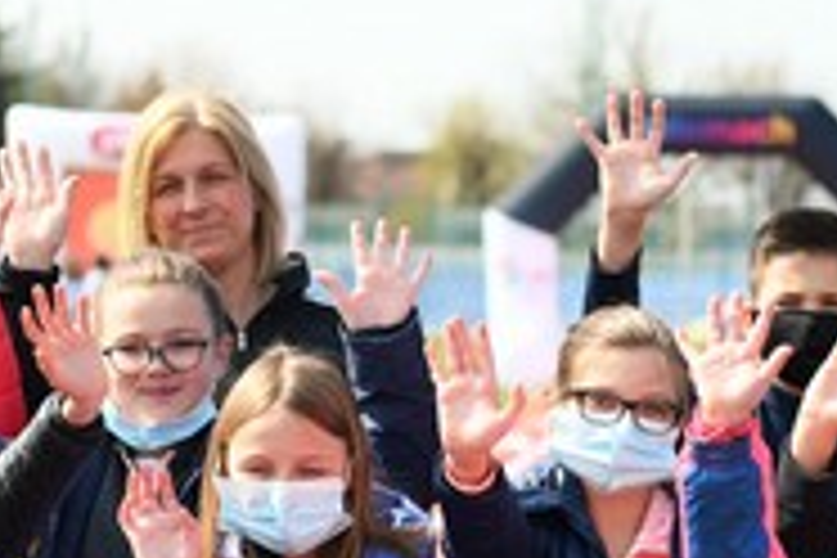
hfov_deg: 9.3
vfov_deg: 6.2
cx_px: 572
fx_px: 5138
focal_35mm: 221
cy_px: 470
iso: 100
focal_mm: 50
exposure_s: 1/1000
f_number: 2.8
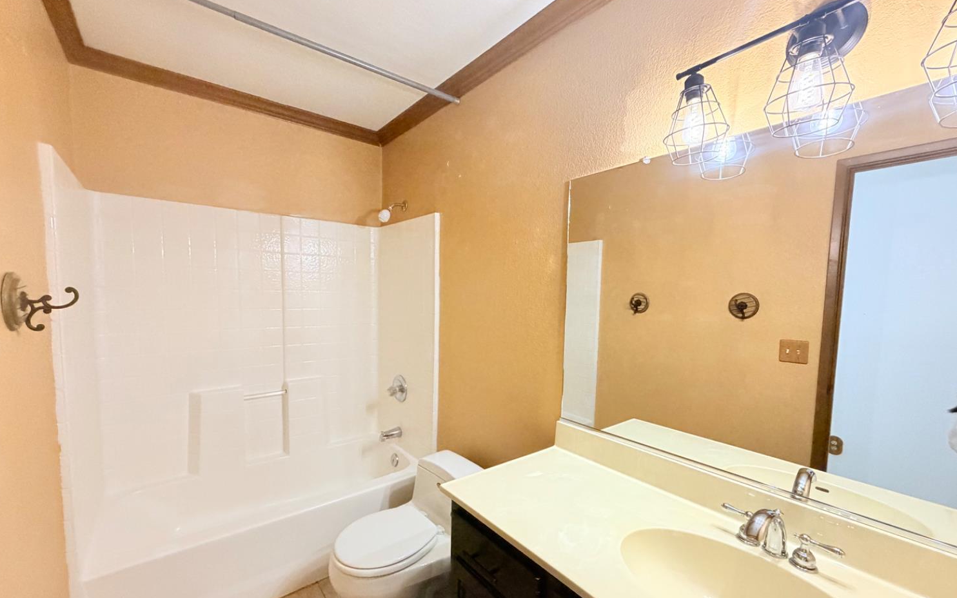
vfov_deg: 74.6
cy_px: 323
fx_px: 391
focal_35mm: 15
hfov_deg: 101.5
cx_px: 475
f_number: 2.2
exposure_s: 1/60
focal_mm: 2.22
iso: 500
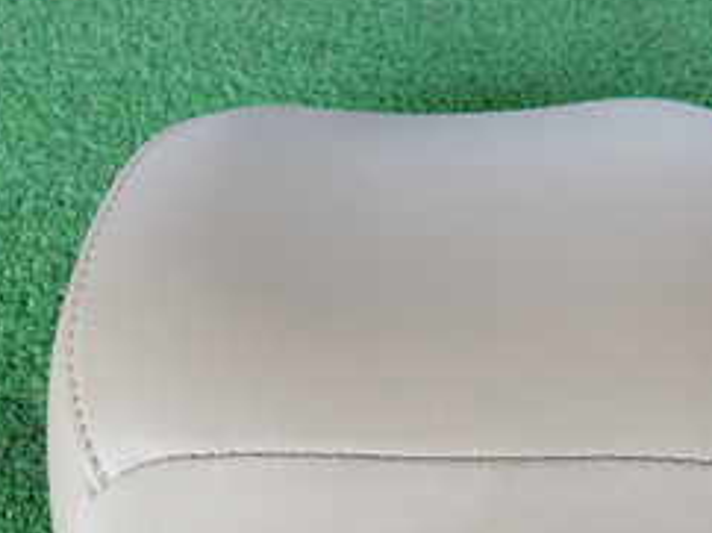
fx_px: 1274
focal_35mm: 62
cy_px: 592
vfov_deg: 22.3
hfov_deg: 31.2
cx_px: 415
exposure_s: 1/60
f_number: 2
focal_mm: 4.5
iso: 200
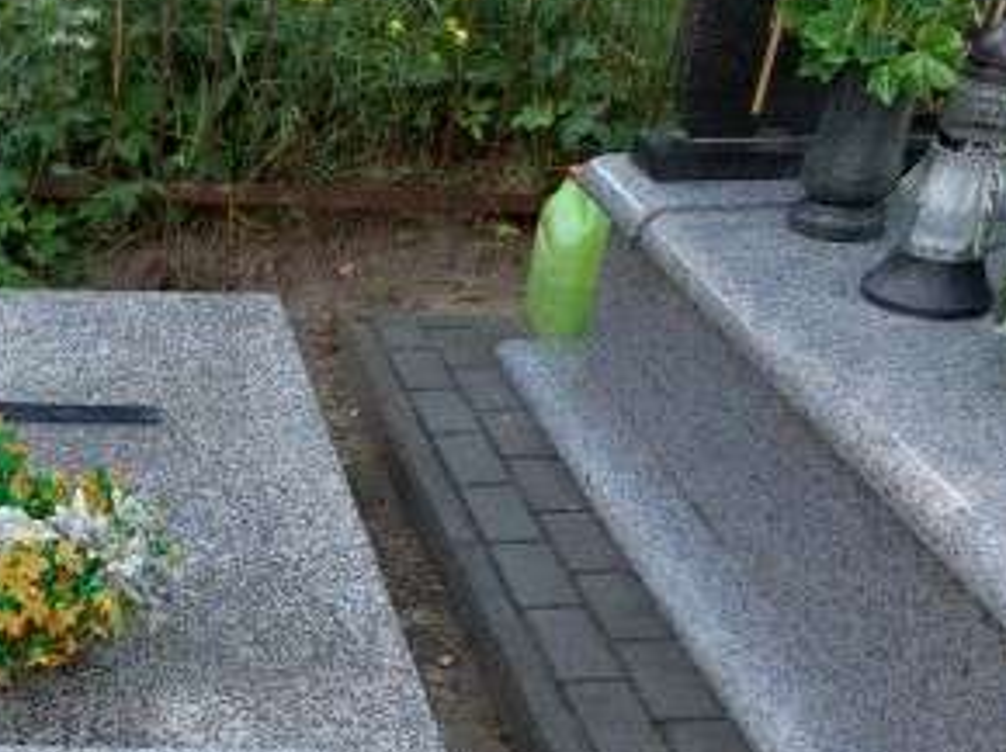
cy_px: 776
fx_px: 1539
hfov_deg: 33.2
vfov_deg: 25.9
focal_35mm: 53
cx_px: 0
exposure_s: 1/456
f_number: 1.8
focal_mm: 5.23
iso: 40
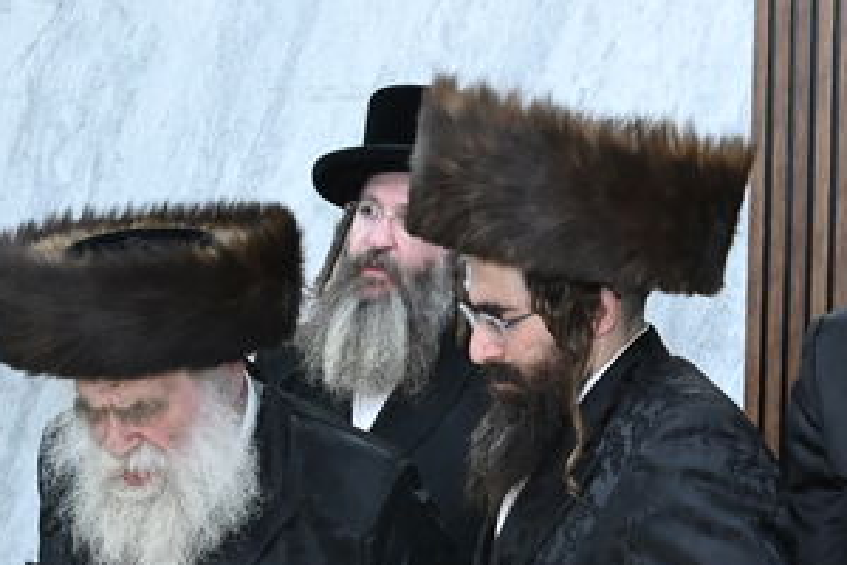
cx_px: 565
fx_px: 2635
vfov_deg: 12.2
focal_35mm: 112
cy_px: 477
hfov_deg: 18.2
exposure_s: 1/125
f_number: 4
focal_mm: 24
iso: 2000
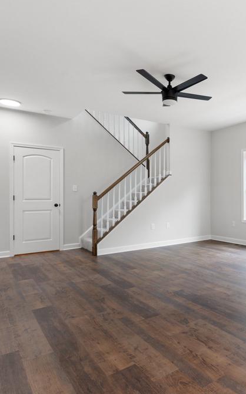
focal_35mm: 25
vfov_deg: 72.5
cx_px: 217
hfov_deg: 45.2
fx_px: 268
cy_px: 199
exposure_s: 1/6
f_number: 10
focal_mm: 16
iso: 640
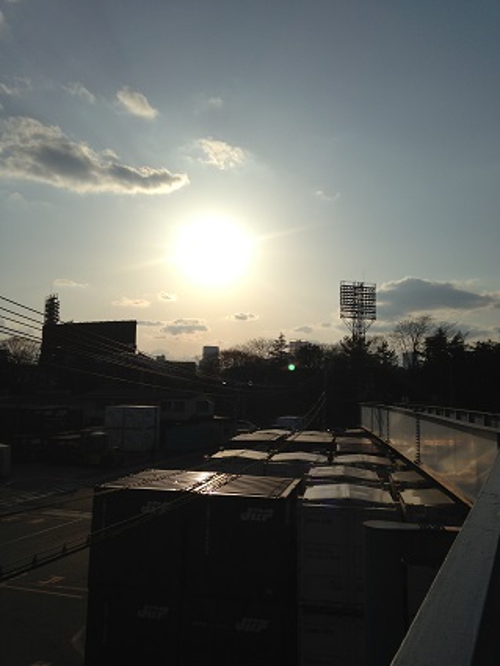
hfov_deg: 43.0
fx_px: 635
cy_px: 333
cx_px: 250
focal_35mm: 33
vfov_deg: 55.3
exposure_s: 1/6803
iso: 50
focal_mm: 4.13
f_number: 2.4
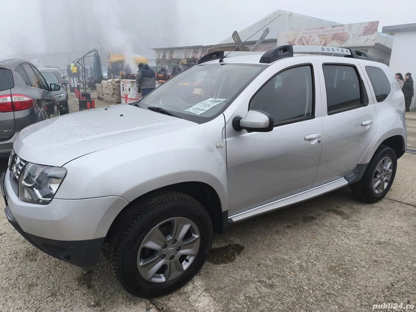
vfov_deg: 58.9
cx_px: 208
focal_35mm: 23
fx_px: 276
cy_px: 156
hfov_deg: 73.9
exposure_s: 1/99.9
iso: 64
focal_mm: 6.14
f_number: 1.65
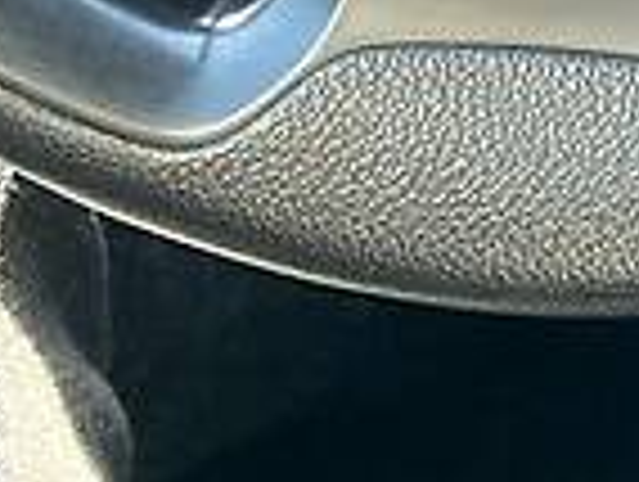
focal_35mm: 146
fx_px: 2700
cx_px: 1624
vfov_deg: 8.8
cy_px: -856
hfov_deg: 11.0
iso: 100
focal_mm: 4.2
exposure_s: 1/121
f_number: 1.8
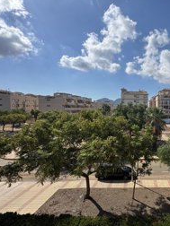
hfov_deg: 59.4
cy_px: 112
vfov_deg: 81.7
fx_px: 131
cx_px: 142
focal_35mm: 20
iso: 50
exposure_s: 1/3390
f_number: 2.2
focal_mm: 2.22
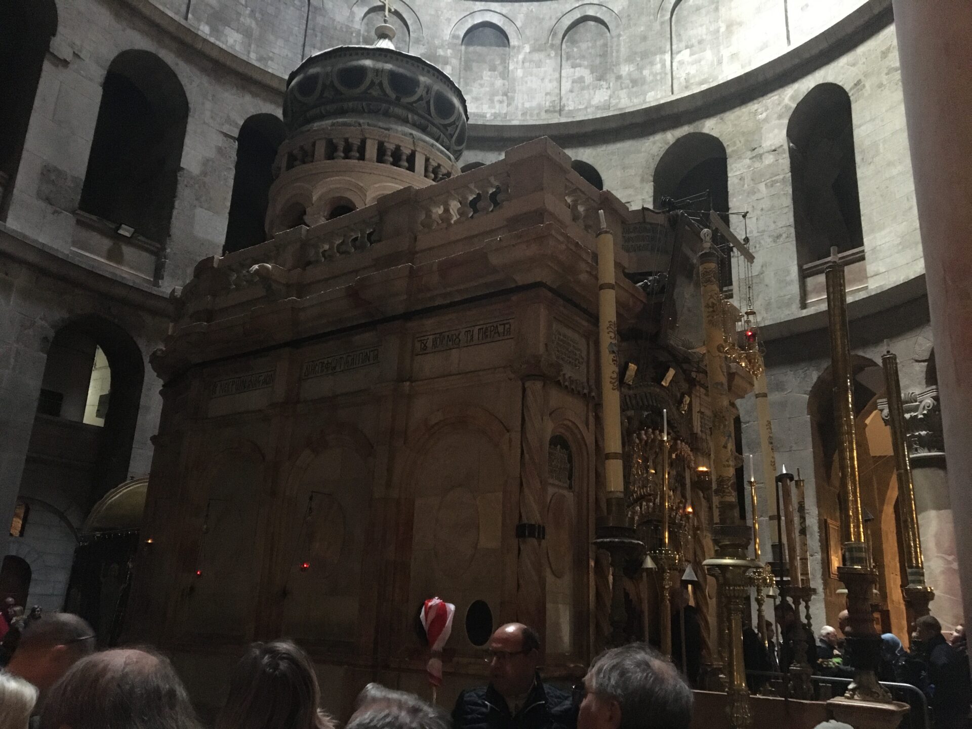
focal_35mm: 29
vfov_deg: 48.2
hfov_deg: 61.7
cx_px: 486
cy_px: 364
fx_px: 814
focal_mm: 4.15
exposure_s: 1/17
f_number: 2.2
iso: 320
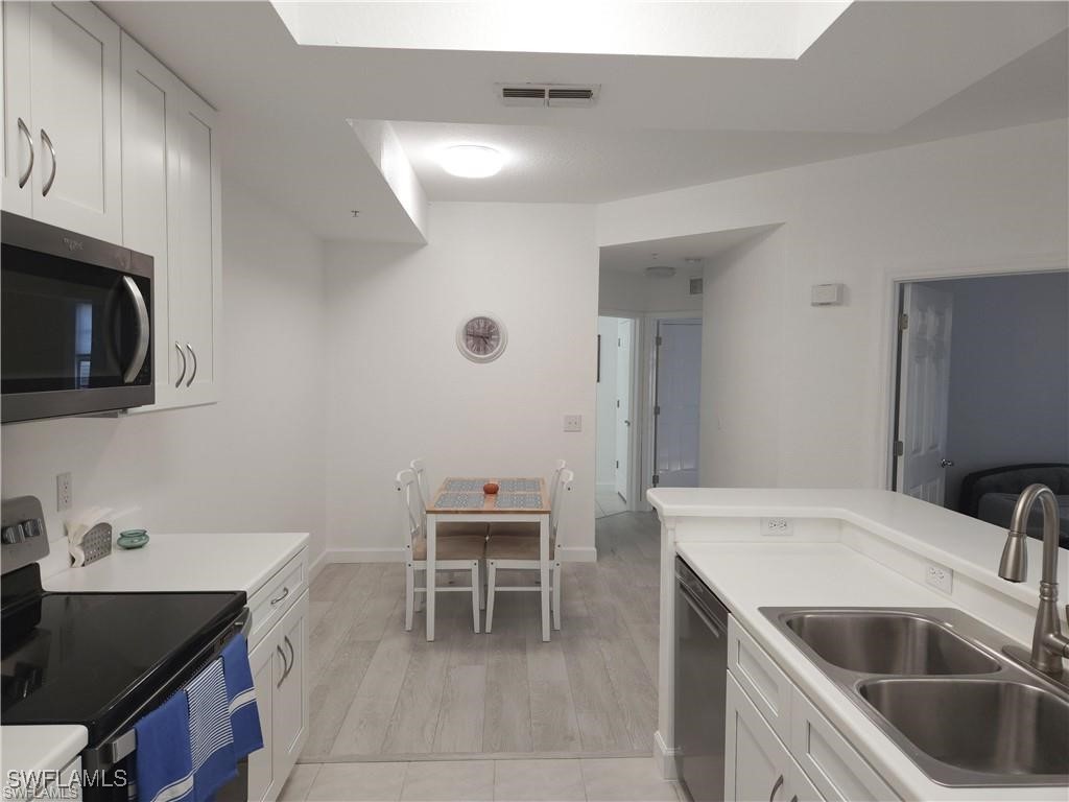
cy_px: 401
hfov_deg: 73.9
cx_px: 534
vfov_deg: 58.9
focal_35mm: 23
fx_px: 710
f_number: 1.8
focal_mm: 5.4
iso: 40
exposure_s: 1/60.2
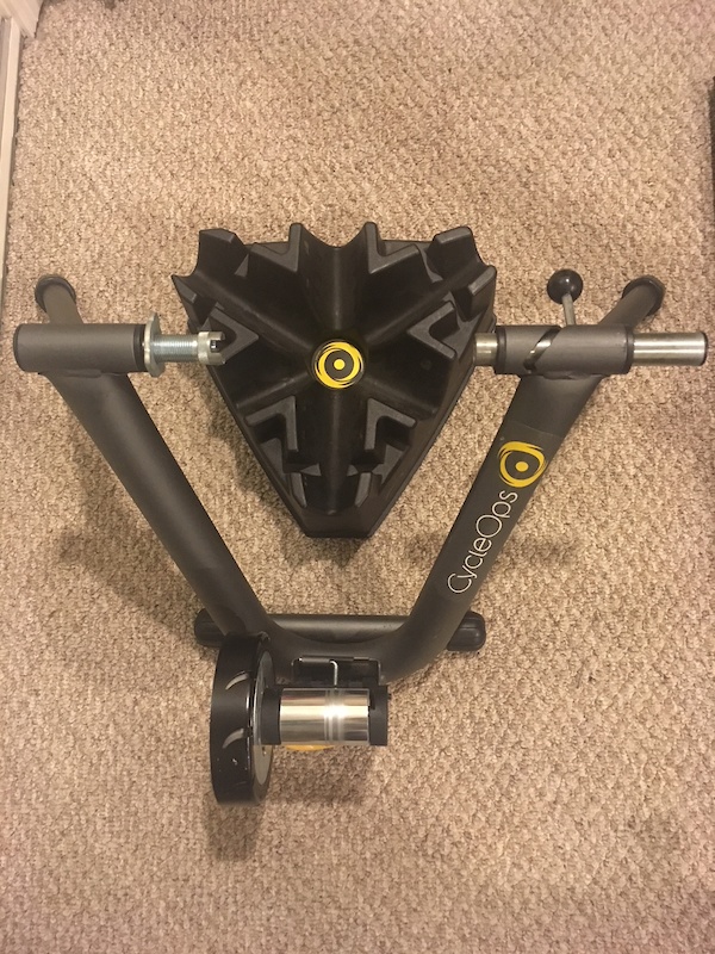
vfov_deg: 61.7
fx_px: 799
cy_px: 477
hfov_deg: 48.2
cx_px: 358
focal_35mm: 29
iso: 500
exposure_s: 1/15
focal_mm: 4.15
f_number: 2.2
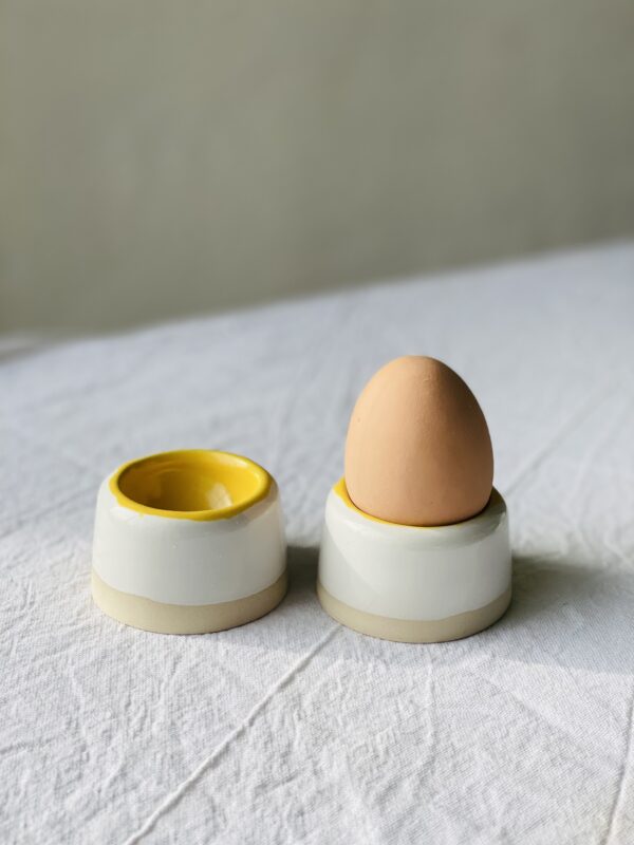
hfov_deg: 28.0
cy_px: 422
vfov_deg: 36.8
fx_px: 1270
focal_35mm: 52
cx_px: 317
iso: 20
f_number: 2
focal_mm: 6
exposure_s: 1/390
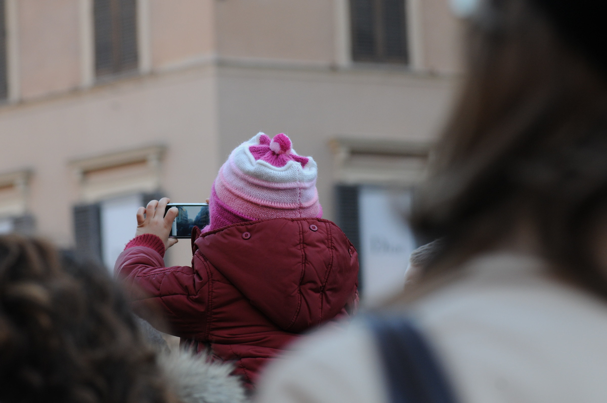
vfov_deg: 8.7
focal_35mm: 158
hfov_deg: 13.1
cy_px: 202
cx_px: 304
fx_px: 2652
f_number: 5.6
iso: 400
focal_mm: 105
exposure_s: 1/125
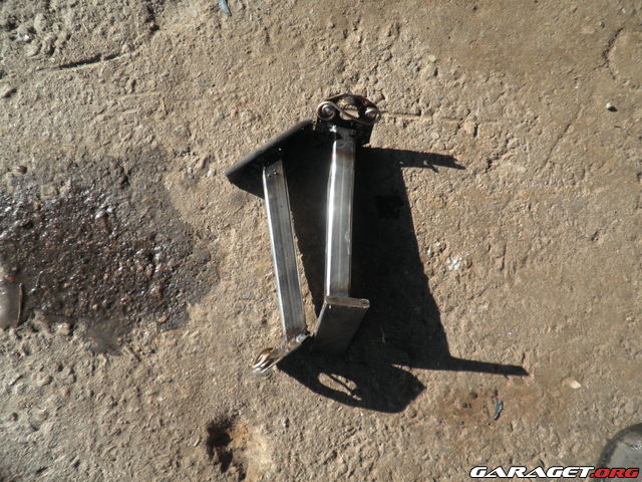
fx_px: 482
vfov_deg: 53.1
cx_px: 321
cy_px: 241
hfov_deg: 67.3
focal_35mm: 26
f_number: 2.6
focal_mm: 4.65
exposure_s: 1/500
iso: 64
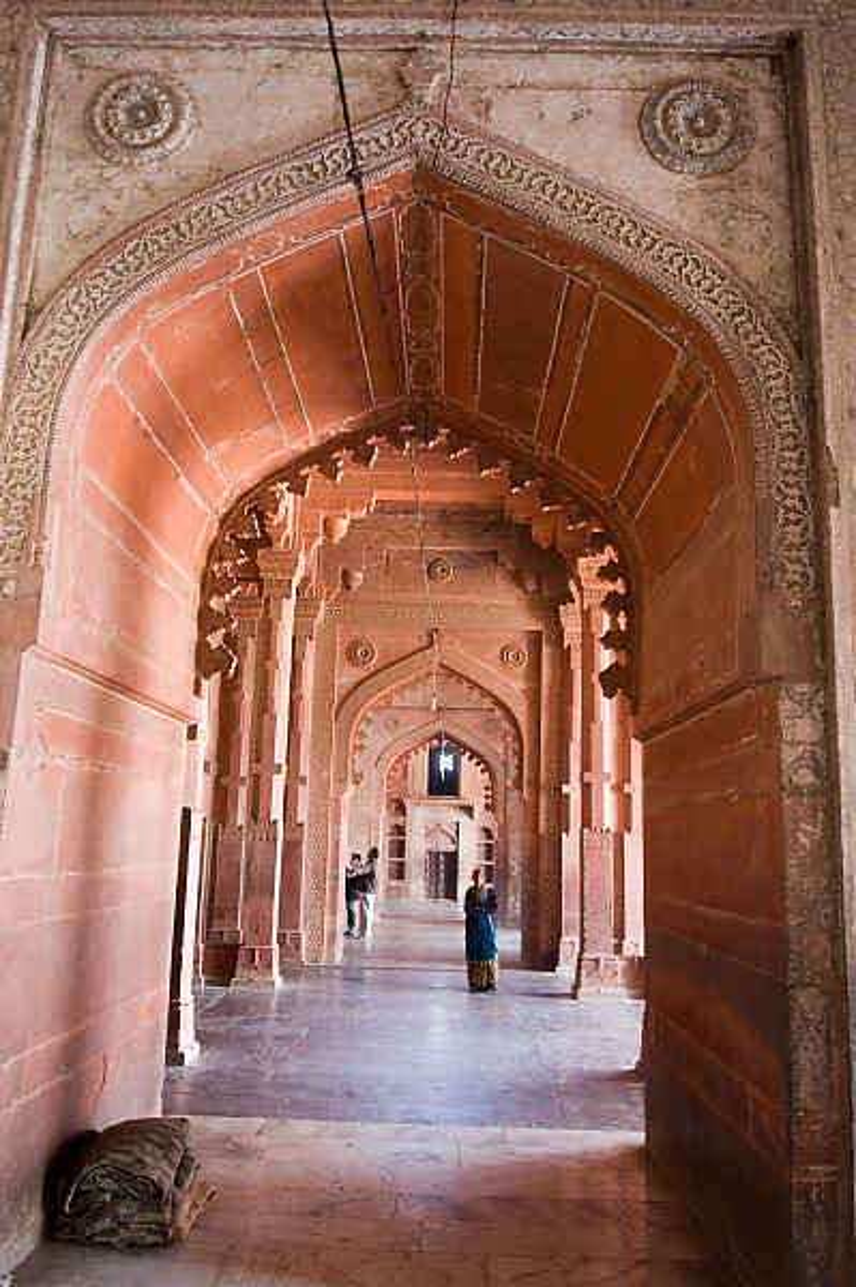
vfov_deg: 64.6
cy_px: 644
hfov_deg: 45.6
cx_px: 428
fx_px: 1018
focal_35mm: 28
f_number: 2.8
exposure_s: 1/25
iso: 400
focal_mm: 19
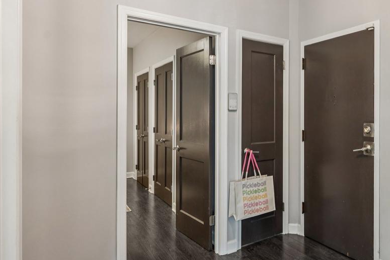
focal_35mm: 26
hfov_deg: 65.8
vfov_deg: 49.5
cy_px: 119
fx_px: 282
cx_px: 285
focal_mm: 14
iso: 200
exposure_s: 1/1.67
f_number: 8
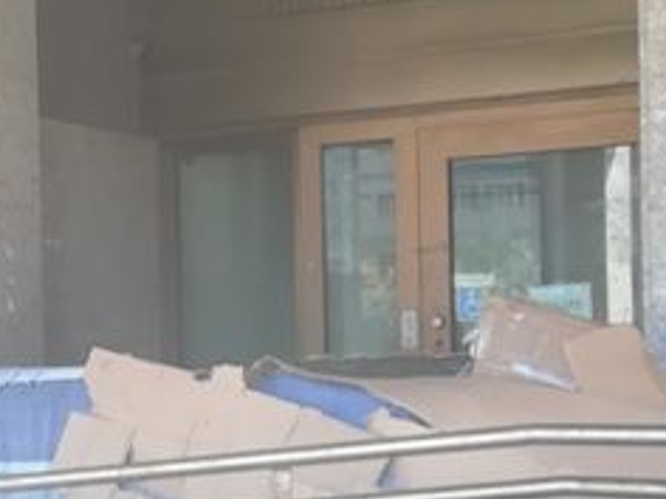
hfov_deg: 22.2
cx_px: 277
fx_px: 1693
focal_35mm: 88
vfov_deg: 16.7
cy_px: 364
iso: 80
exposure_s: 1/50
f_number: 2.2
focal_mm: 3.83
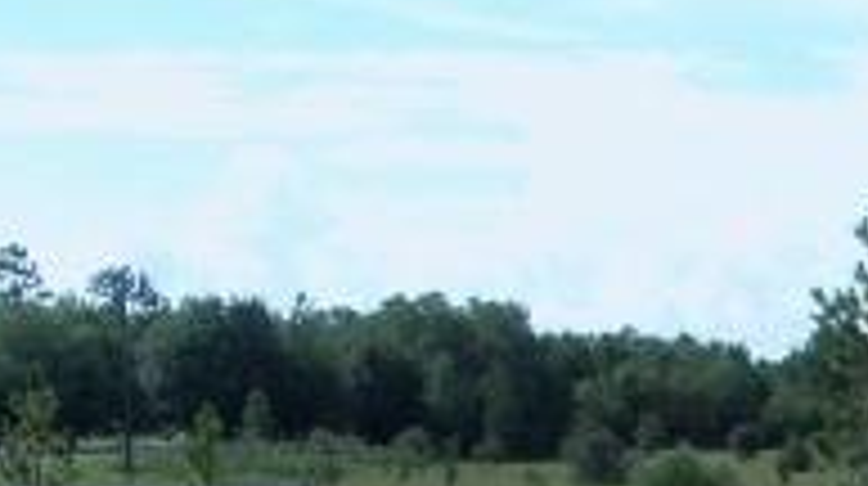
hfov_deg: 19.3
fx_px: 2414
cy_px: 648
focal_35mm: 105
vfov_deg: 11.2
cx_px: 1034
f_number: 3.4
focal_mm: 5.2
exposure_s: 1/500
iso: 80
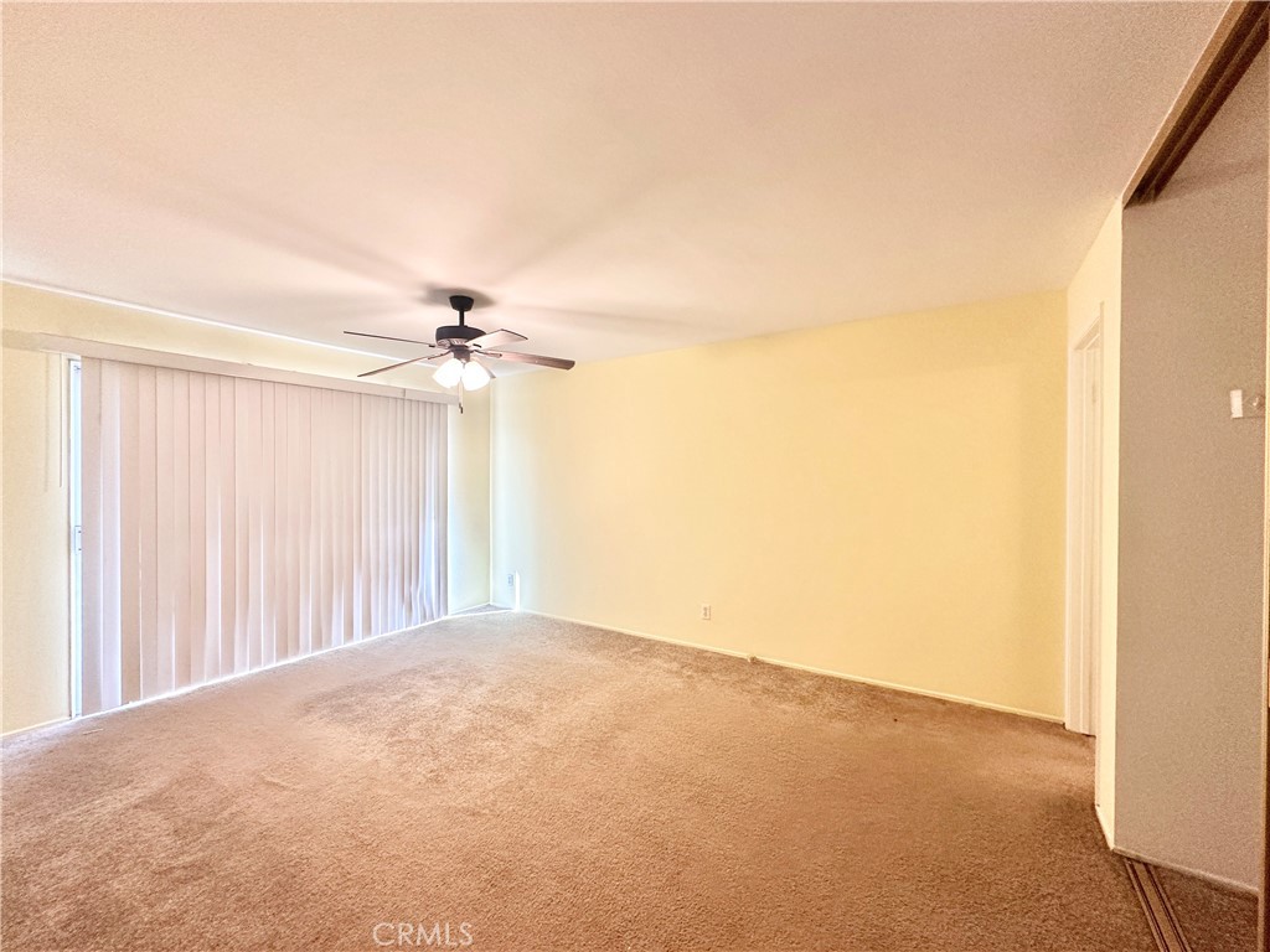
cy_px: 476
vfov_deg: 85.7
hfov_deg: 102.1
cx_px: 635
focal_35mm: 14
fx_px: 514
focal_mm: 2.22
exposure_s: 1/120
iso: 250
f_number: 2.2
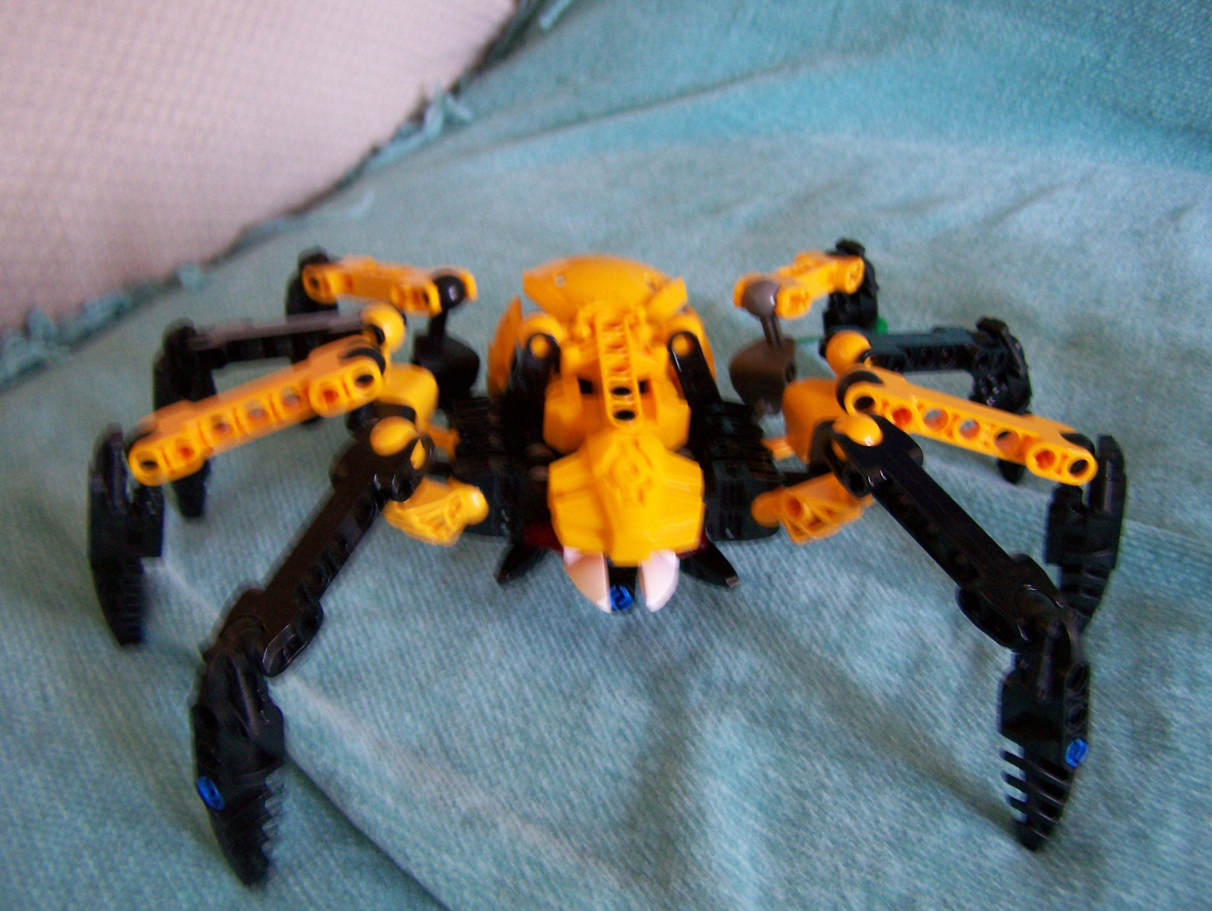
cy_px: 456
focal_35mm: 38
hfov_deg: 48.9
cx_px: 606
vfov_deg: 37.8
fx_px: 1331
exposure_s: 1/13
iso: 160
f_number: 2.8
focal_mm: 6.3
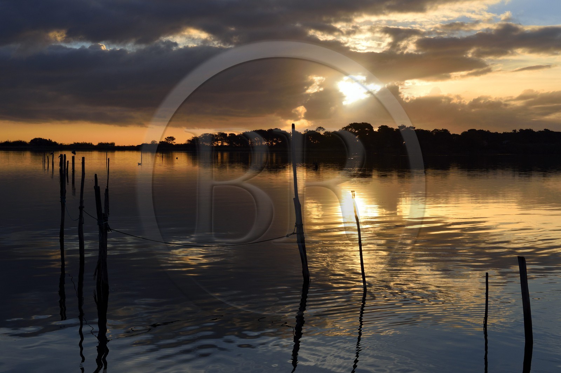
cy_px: 186
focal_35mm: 58
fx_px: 903
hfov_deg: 34.5
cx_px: 280
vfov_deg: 23.3
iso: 400
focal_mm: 58
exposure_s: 1/250
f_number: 16
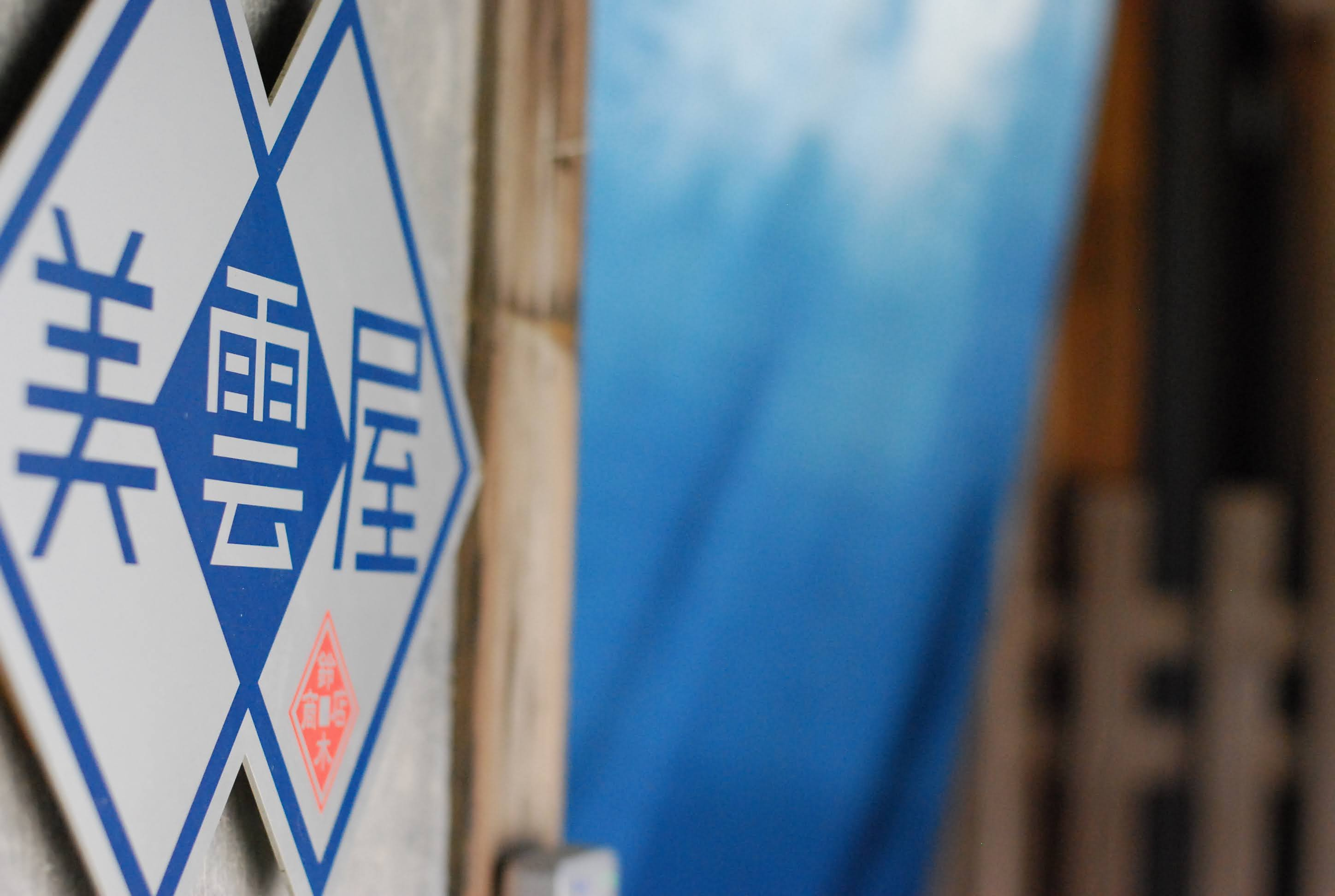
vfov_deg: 18.3
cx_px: 668
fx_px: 2787
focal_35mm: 75
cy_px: 448
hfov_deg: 26.9
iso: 1600
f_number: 2.8
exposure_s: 1/2000
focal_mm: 50
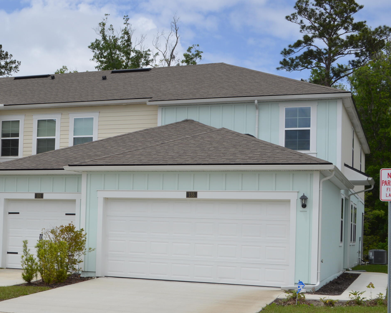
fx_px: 671
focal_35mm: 58
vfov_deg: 26.1
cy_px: 197
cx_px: 93
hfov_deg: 31.8
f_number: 9
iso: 100
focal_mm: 26
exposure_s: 1/320
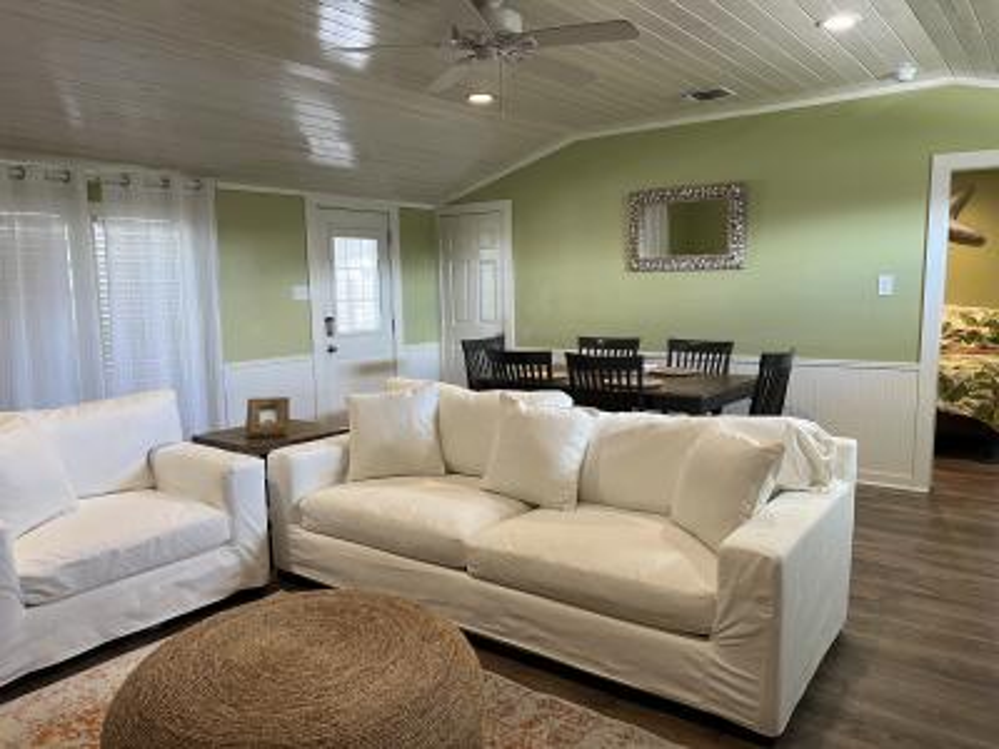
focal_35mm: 26
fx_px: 750
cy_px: 374
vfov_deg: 53.1
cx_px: 500
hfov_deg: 67.3
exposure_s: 1/60
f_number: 1.5
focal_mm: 5.7
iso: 100
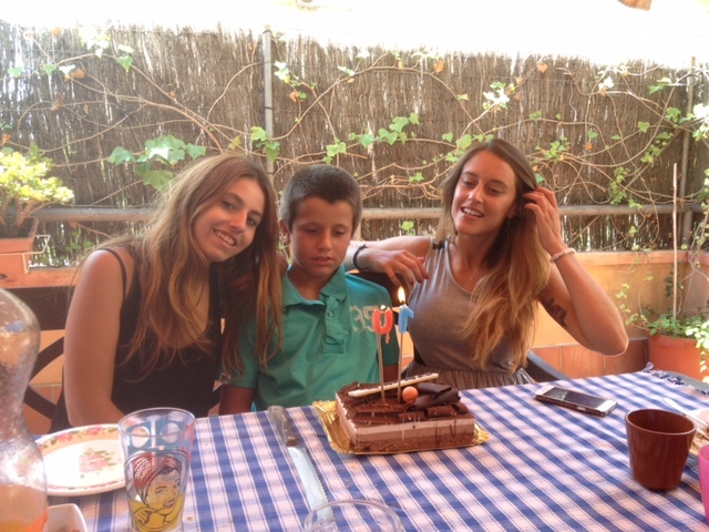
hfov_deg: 52.6
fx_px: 717
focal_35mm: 35
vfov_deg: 40.7
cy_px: 266
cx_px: 354
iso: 64
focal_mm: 4.28
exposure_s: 1/120
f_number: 2.4
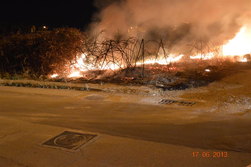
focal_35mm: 39
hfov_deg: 49.6
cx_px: 126
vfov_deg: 34.1
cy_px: 84
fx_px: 272
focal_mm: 26
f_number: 4.2
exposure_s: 1/10
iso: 3200
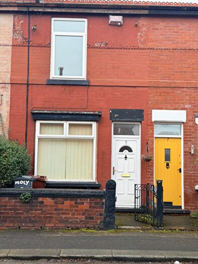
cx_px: 99
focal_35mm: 48
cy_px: 132
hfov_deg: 30.3
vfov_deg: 39.6
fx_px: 366
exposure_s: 1/583
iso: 100
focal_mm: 6.76
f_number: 1.78
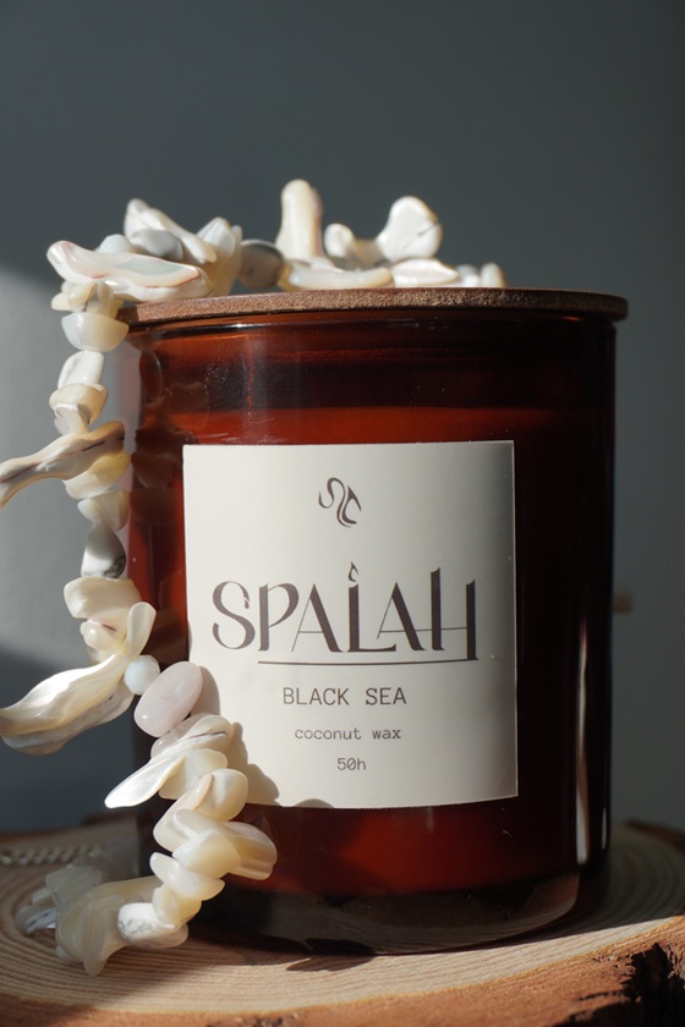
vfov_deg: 33.4
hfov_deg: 22.6
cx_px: 342
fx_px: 1712
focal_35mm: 60
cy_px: 514
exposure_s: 1/320
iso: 100
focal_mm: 40
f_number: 7.1
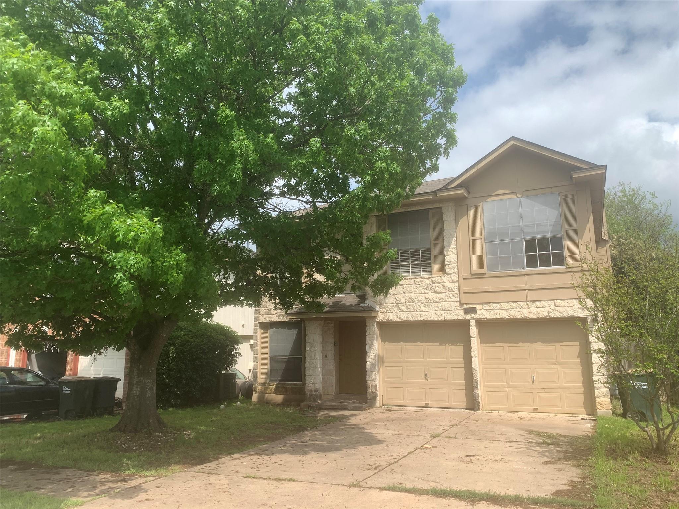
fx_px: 510
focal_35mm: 26
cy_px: 254
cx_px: 340
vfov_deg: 53.1
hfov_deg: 67.3
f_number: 1.8
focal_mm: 4.25
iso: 25
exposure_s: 1/2364
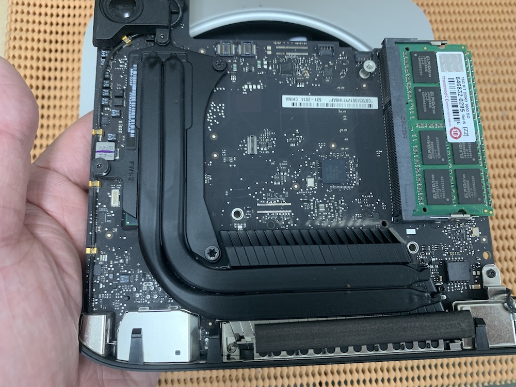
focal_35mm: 26
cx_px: 258
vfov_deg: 53.1
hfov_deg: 67.3
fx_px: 388
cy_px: 194
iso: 250
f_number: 1.8
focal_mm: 4.25
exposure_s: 1/60
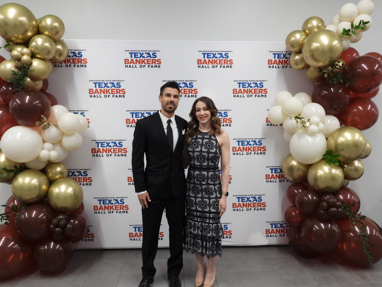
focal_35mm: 30
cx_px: 191
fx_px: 331
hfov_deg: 60.0
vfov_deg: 46.8
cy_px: 144
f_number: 3.2
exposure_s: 1/25
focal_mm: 5.4
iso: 400
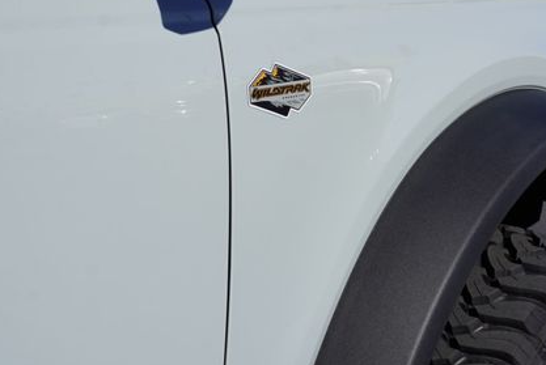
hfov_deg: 30.1
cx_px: 285
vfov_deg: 20.4
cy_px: 136
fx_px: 1014
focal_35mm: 67
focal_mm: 29
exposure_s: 1/250
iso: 100
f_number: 11
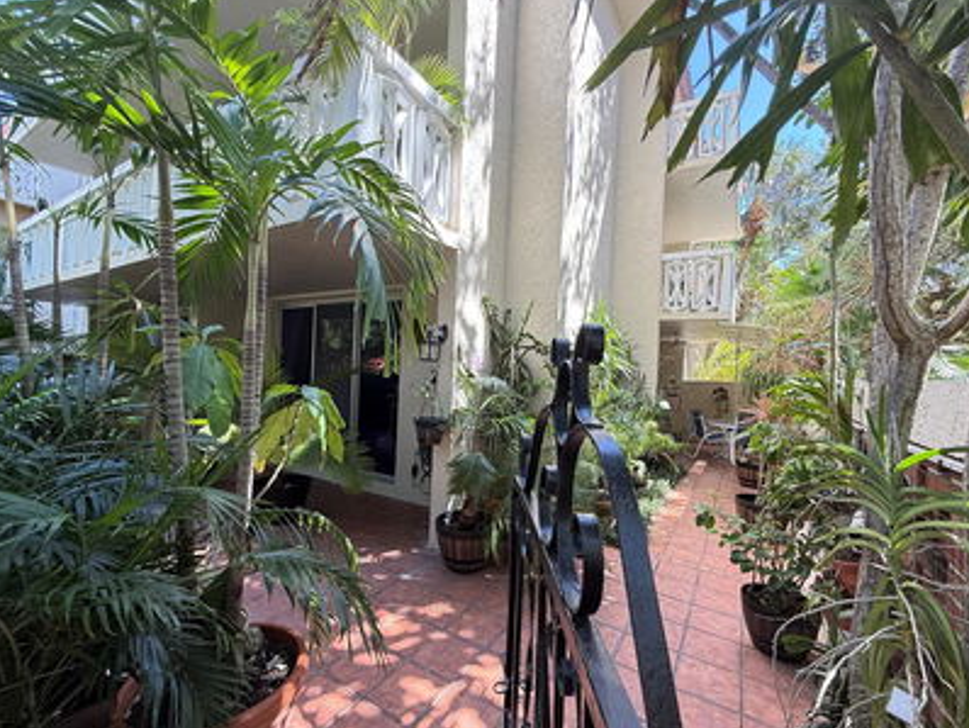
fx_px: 420
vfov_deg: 81.8
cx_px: 495
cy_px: 377
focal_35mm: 15
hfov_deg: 98.1
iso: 64
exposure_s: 1/99
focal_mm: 2.22
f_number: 2.2
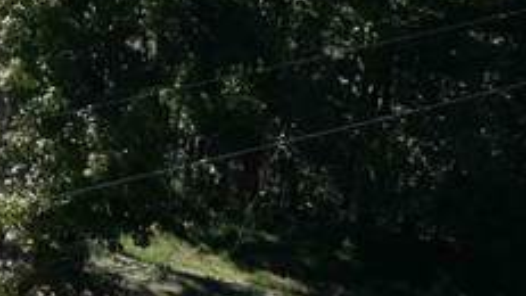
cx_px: -692
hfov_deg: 12.2
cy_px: -102
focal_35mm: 145
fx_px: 2023
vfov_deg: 8.2
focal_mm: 6.72
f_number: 1.7
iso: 130
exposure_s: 1/2500
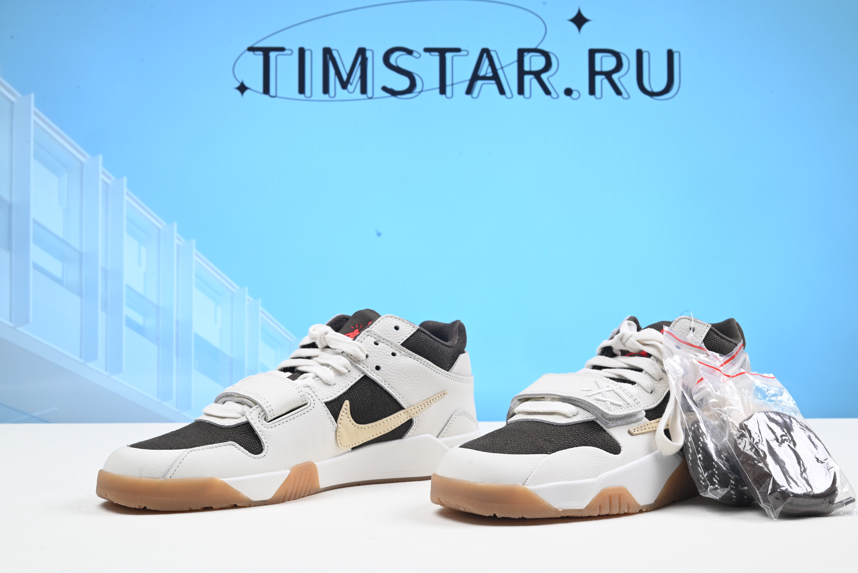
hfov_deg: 48.4
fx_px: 954
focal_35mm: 40
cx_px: 429
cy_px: 286
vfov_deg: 33.4
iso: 100
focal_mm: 40
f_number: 16
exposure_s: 1/2
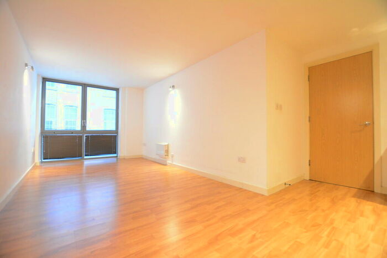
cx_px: 194
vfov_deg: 77.4
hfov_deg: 100.4
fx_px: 161
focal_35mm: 15
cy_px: 129
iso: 1600
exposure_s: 1/13
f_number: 3.5
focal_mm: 10
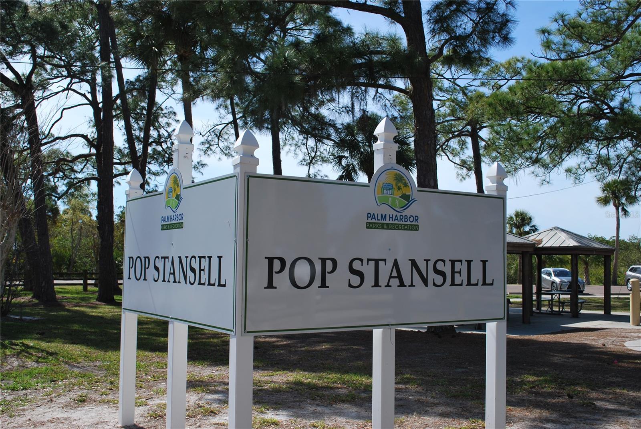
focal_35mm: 39
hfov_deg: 49.5
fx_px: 695
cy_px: 214
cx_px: 320
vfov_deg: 34.3
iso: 100
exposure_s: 1/250
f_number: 8
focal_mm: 26
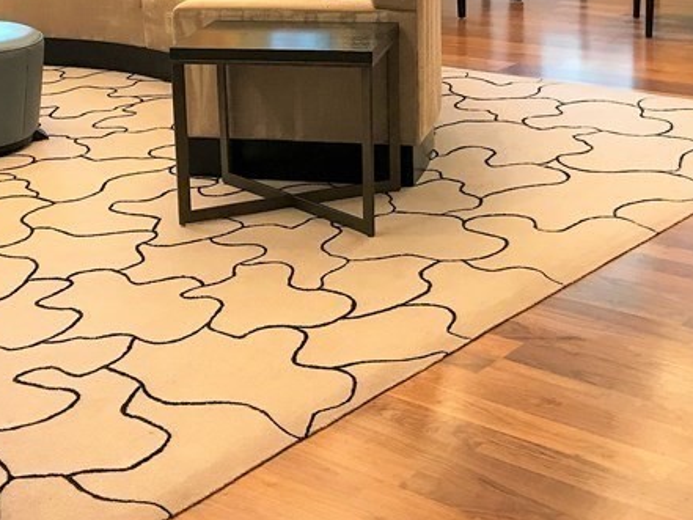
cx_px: 280
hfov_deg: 29.7
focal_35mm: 65
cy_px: 71
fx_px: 1302
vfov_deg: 22.2
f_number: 1.8
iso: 25
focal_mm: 3.99
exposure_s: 1/30
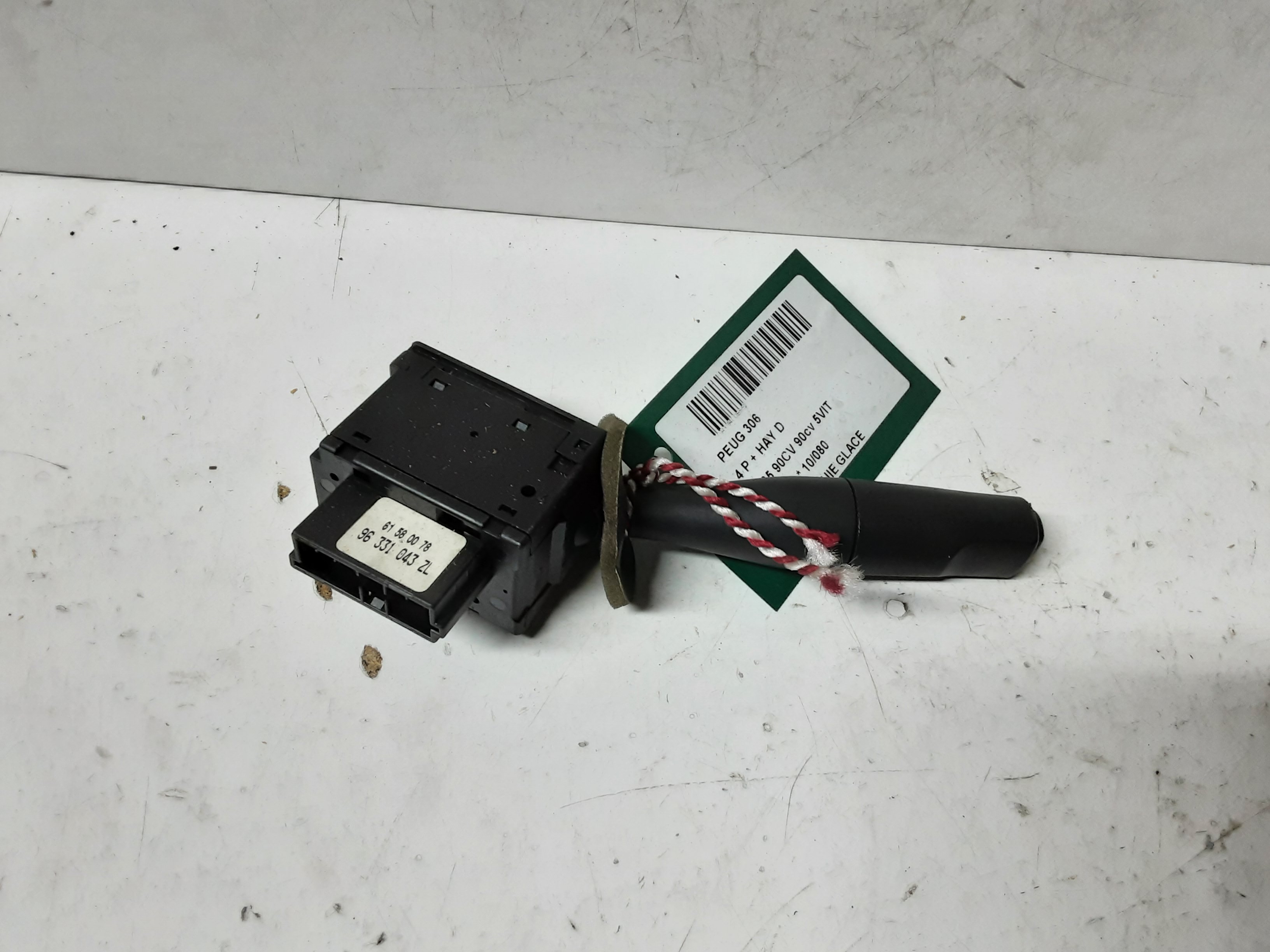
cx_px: 635
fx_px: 991
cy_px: 476
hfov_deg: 65.3
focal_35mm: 27
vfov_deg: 51.4
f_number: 1.9
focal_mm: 2.91
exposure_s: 1/50
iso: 100
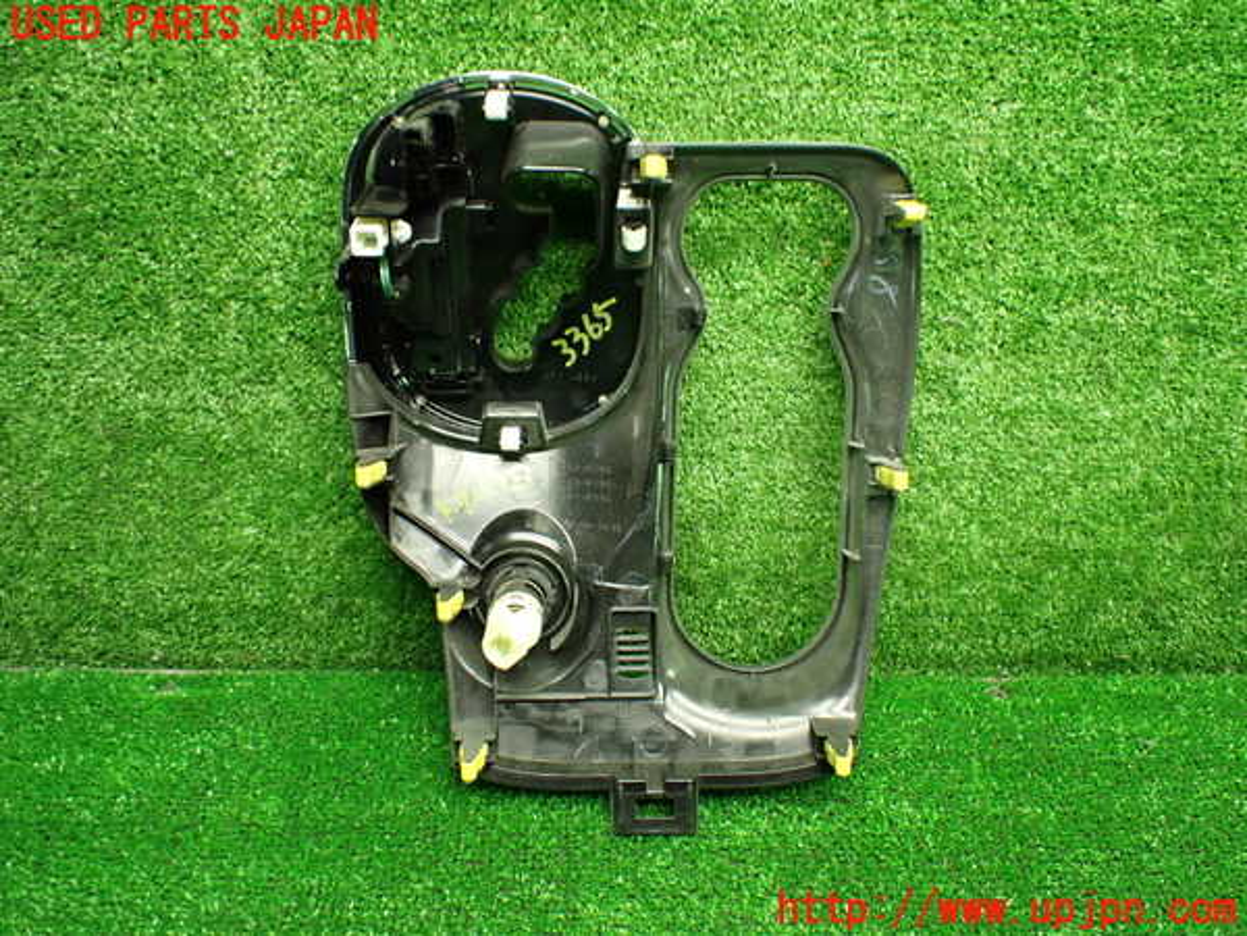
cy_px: 468
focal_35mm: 30
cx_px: 624
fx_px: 1081
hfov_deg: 60.0
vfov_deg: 46.8
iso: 800
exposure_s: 1/100
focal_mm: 5.4
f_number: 2.3
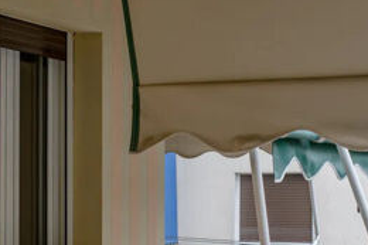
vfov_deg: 14.3
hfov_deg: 21.4
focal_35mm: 95
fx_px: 970
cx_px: 145
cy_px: 203
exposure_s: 1/125
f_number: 5
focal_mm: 35
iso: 200
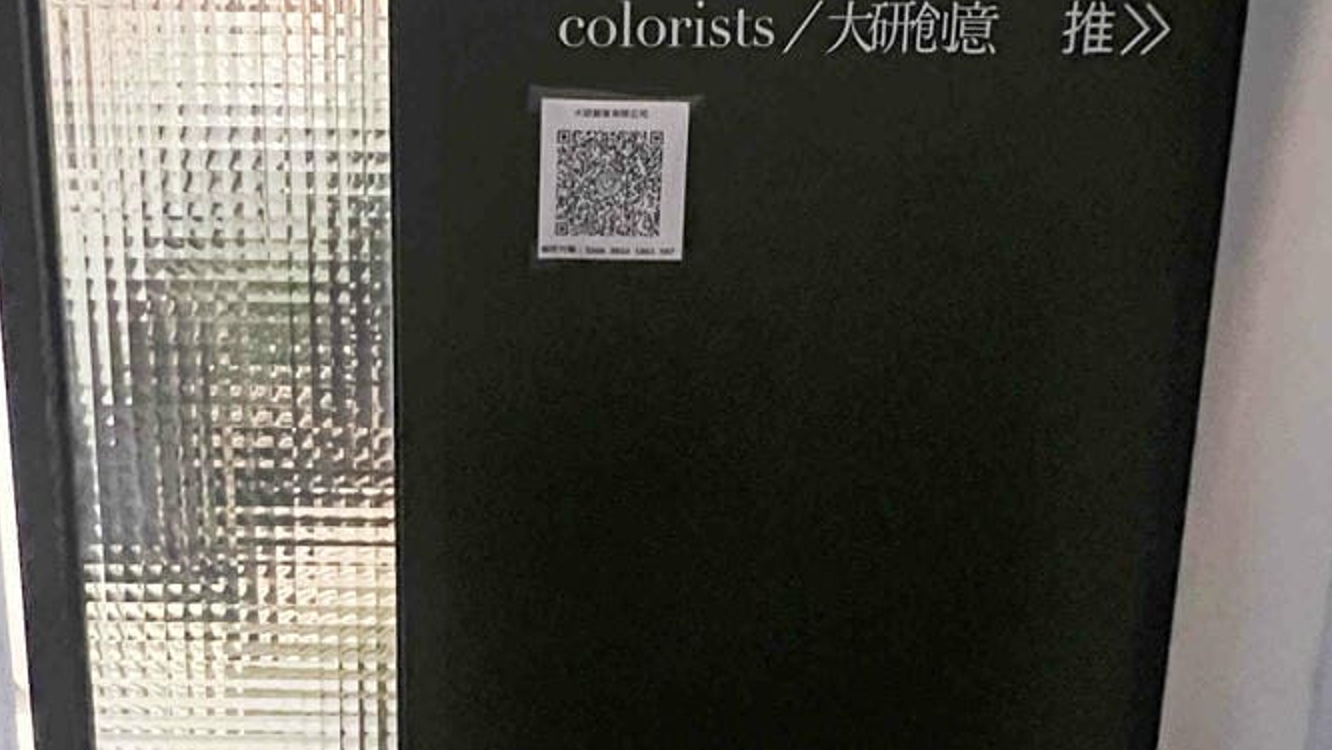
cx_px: 516
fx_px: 1201
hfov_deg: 57.4
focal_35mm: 34
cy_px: 364
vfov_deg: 34.7
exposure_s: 1/40
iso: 1250
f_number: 1.8
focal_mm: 1.57
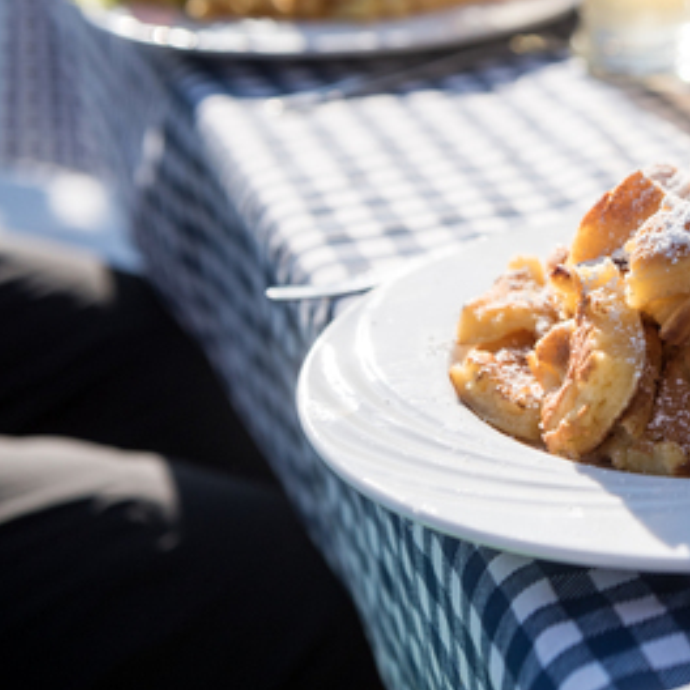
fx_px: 1917
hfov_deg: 19.3
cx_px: 810
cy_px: 146
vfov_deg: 20.2
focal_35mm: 85
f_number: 3.5
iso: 125
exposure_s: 1/2000
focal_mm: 40
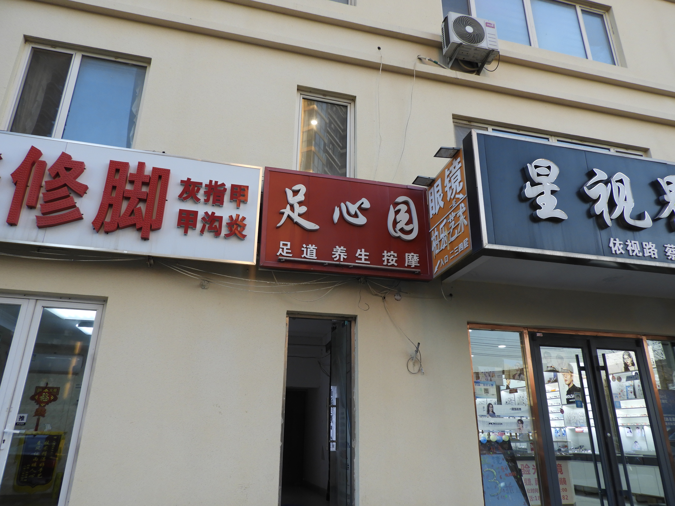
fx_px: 468
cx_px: 338
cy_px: 253
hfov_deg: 71.6
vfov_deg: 56.8
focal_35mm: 24
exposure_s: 1/80
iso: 100
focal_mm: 4.3
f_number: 3.3
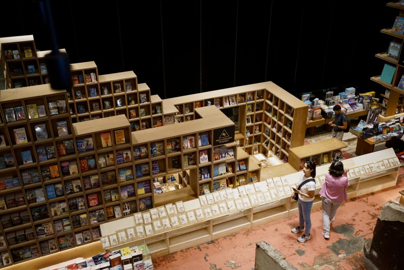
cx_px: 202
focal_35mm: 35
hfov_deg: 54.4
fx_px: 393
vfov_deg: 37.9
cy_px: 135
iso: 2000
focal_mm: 35
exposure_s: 1/100
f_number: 2
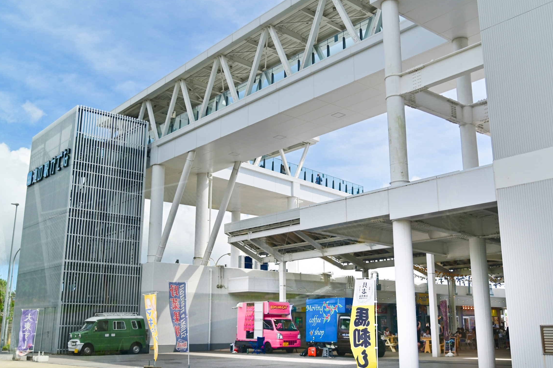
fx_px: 553
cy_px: 177
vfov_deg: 36.8
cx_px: 282
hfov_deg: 53.2
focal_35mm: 36
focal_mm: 32
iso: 100
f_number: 4
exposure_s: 1/1250
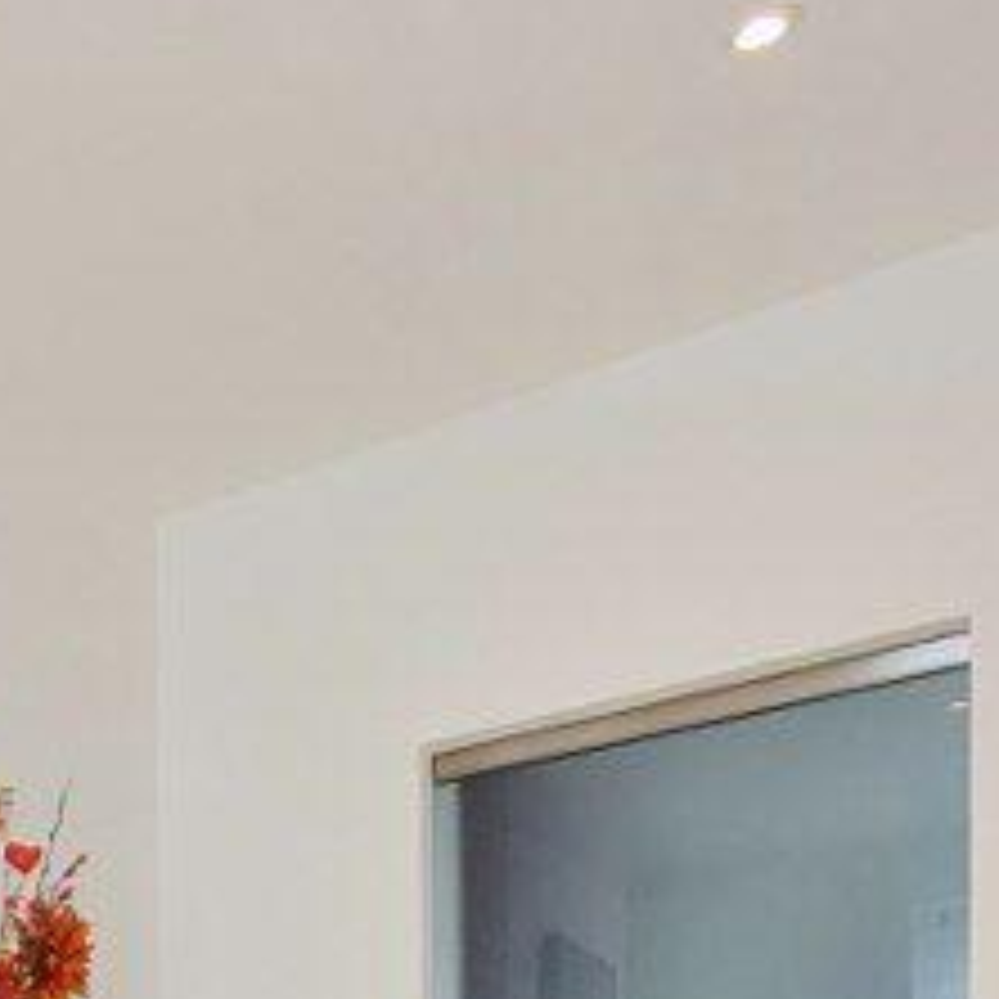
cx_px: -639
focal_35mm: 57
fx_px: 1861
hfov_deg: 22.4
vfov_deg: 24.5
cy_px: 1426
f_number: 2.2
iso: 89
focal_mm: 1.83
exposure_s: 1/100
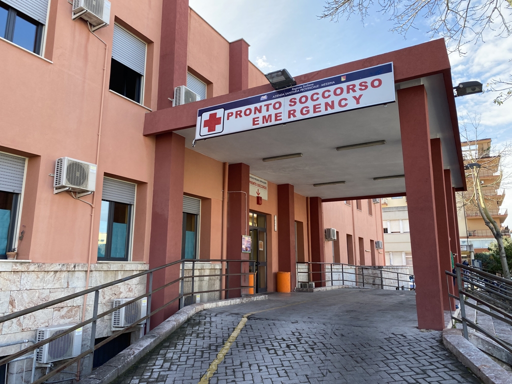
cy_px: 192
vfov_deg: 53.1
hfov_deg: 67.3
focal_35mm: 26
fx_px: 385
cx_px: 256
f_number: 1.8
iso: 32
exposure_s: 1/546
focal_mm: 4.25
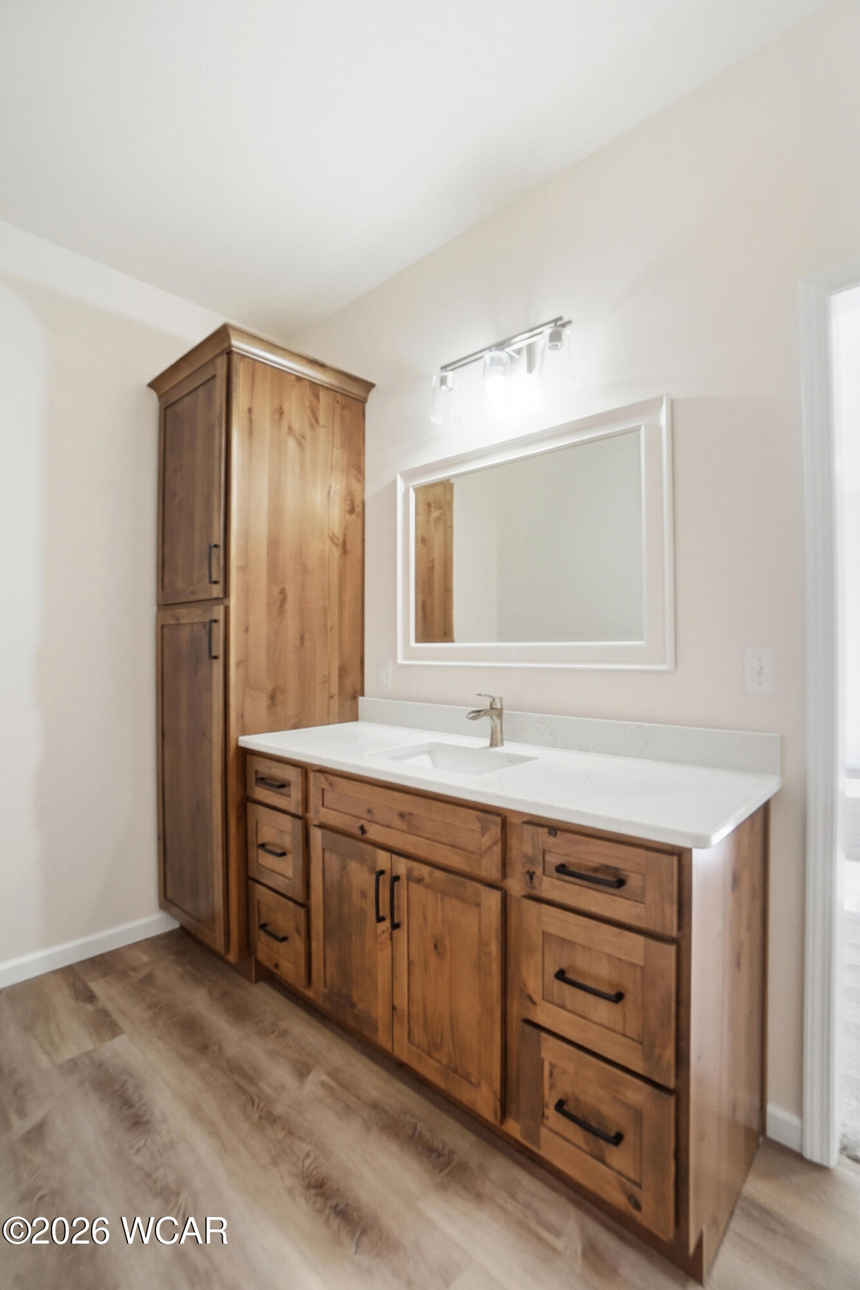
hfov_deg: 77.3
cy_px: 645
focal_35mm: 15
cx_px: 430
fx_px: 538
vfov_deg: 100.4
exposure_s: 1/90
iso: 125
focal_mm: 10
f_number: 5.6
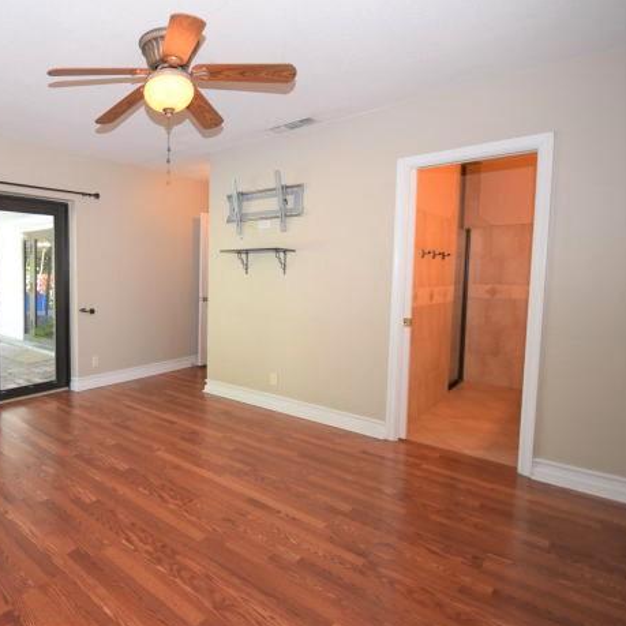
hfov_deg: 69.1
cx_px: 145
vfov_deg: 74.8
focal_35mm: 20
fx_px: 409
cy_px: 303
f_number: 4.5
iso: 800
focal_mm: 10
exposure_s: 1/80
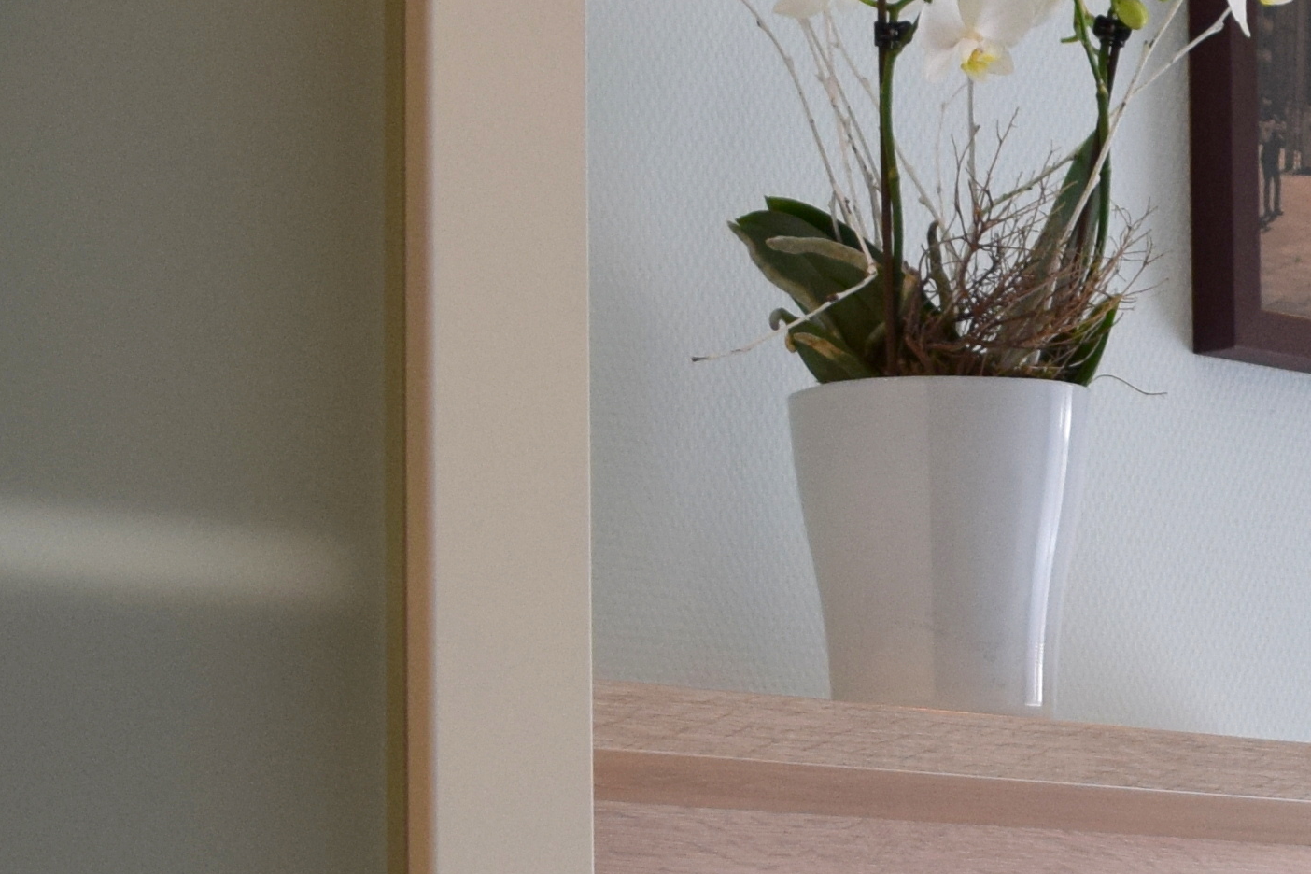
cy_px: 513
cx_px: 1572
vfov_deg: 9.7
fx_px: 5134
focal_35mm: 141
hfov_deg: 14.1
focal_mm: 22
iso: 400
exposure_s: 1/80
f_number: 4.5
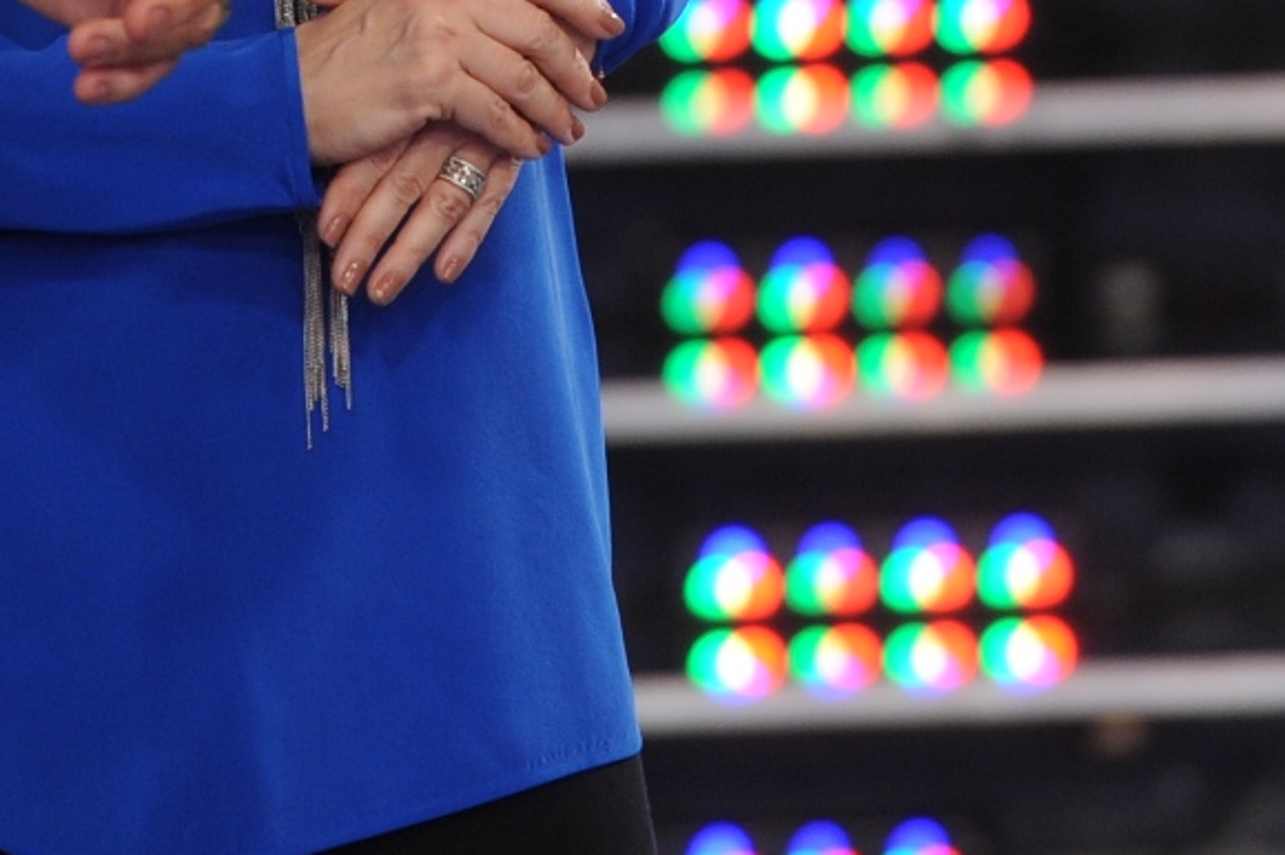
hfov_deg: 2.3
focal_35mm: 880
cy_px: -768
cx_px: 793
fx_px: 31392
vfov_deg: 1.6
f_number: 4.5
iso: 800
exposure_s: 1/250
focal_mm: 200
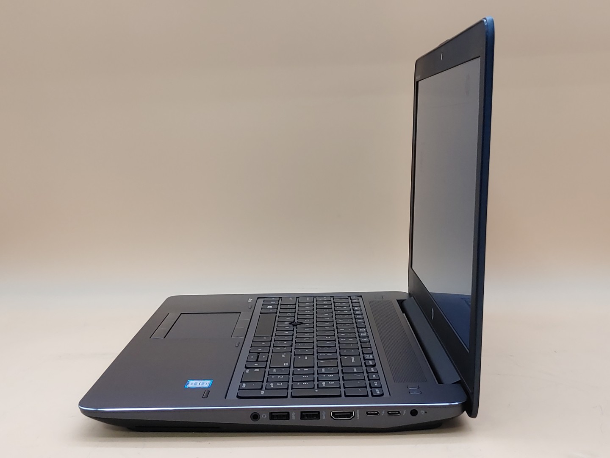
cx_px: 305
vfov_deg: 31.5
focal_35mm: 46
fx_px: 811
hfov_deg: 41.2
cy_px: 229
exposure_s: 1/120
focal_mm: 4.36
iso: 50
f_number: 1.8
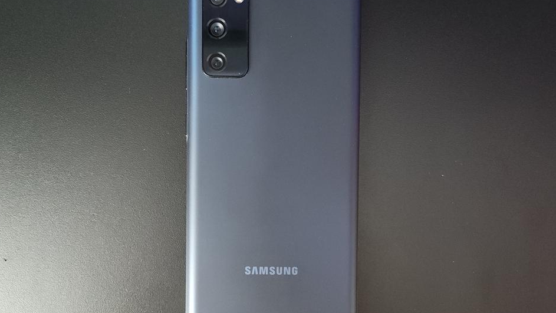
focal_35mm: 34
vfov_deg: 34.7
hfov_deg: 58.0
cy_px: 151
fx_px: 501
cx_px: 275
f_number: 1.8
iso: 640
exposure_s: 1/20
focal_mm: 5.4
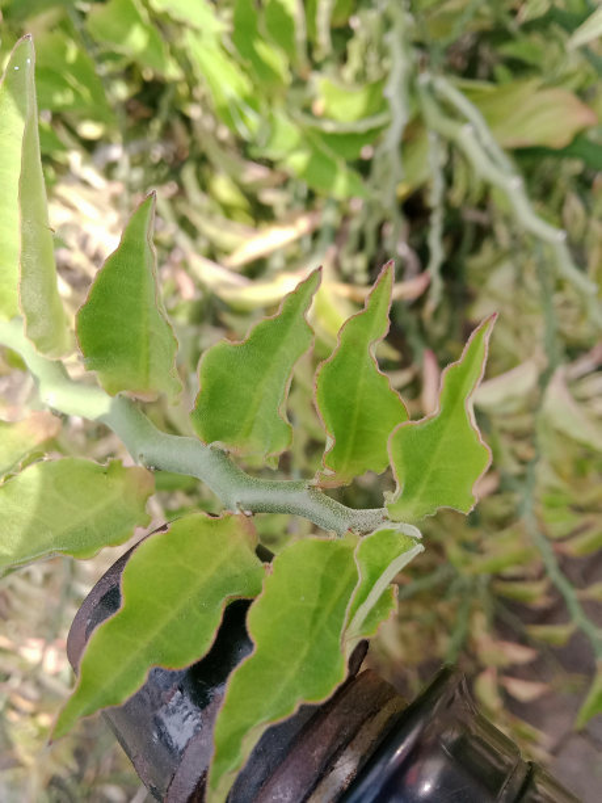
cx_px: 301
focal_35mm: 28
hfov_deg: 49.7
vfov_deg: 63.4
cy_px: 402
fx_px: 649
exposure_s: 1/341
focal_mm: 3.37
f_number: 2.2
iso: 104
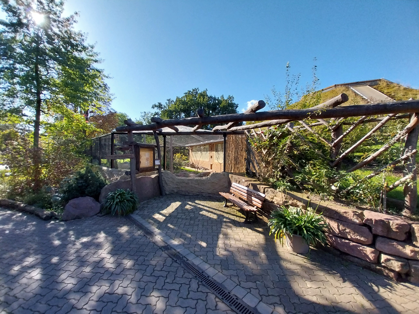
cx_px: 210
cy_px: 157
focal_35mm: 13
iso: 64
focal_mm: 1.13
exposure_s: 1/603
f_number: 2.2
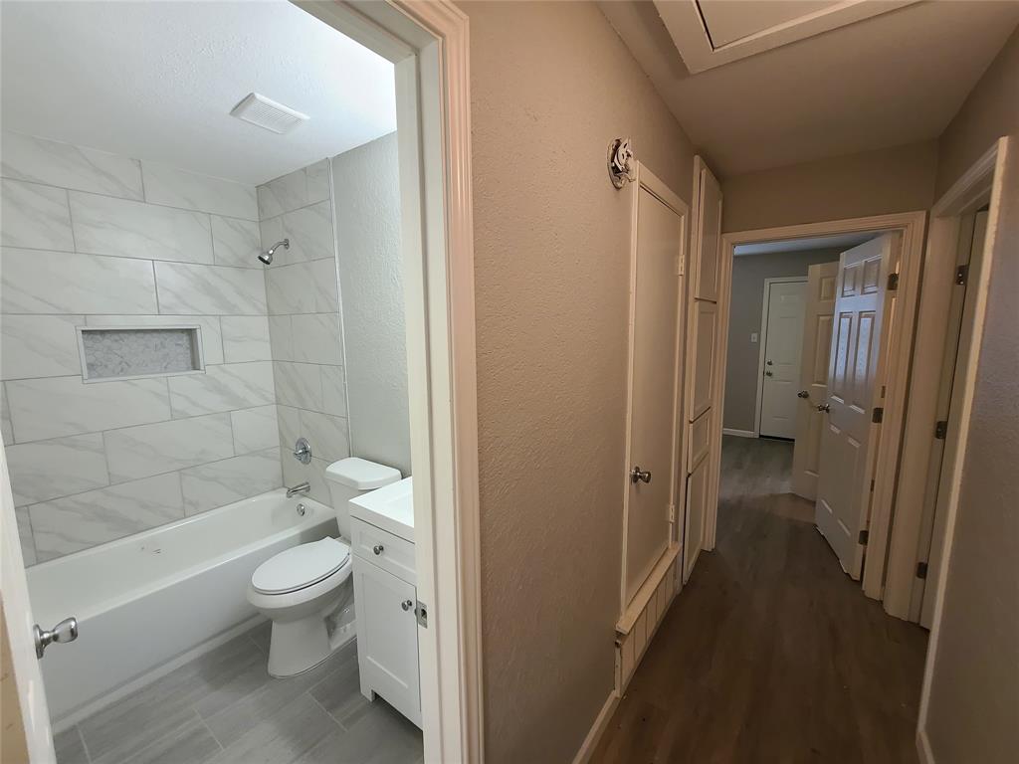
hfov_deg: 106.2
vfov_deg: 89.9
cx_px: 510
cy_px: 382
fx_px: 383
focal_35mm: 13
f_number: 2.2
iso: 320
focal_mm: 2.2
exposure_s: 1/60
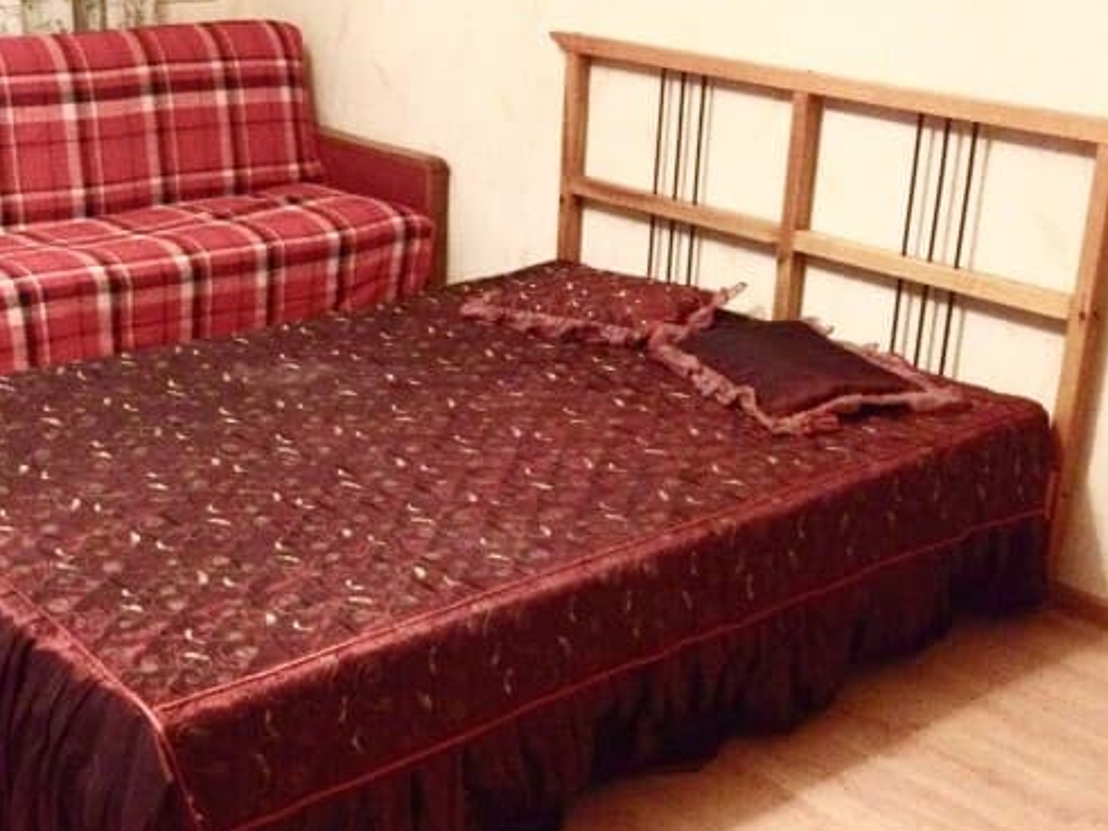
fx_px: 1824
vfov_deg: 25.6
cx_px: 483
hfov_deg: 33.7
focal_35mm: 57
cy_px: 510
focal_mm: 4.28
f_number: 2.4
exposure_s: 1/15
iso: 800
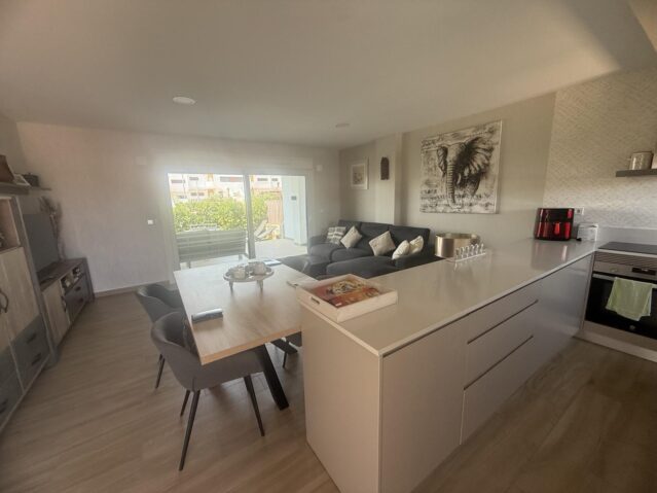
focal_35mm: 14
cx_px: 328
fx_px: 266
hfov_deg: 102.1
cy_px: 246
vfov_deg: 85.7
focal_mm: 2.22
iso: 64
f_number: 2.2
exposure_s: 1/109
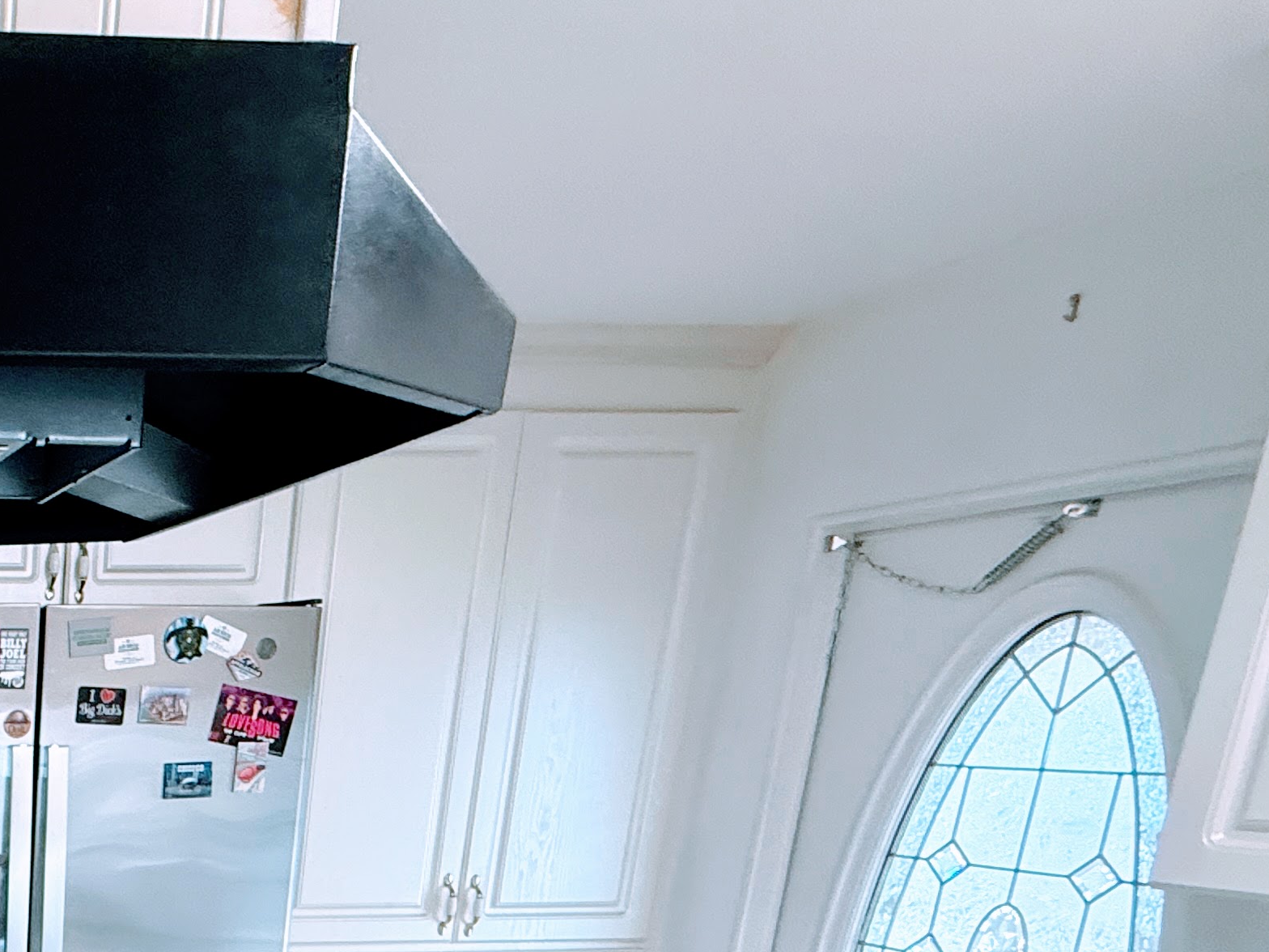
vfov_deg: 34.1
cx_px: -275
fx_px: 1320
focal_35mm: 36
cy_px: 1062
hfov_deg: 37.7
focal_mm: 2.22
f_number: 2.2
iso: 320
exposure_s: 1/120
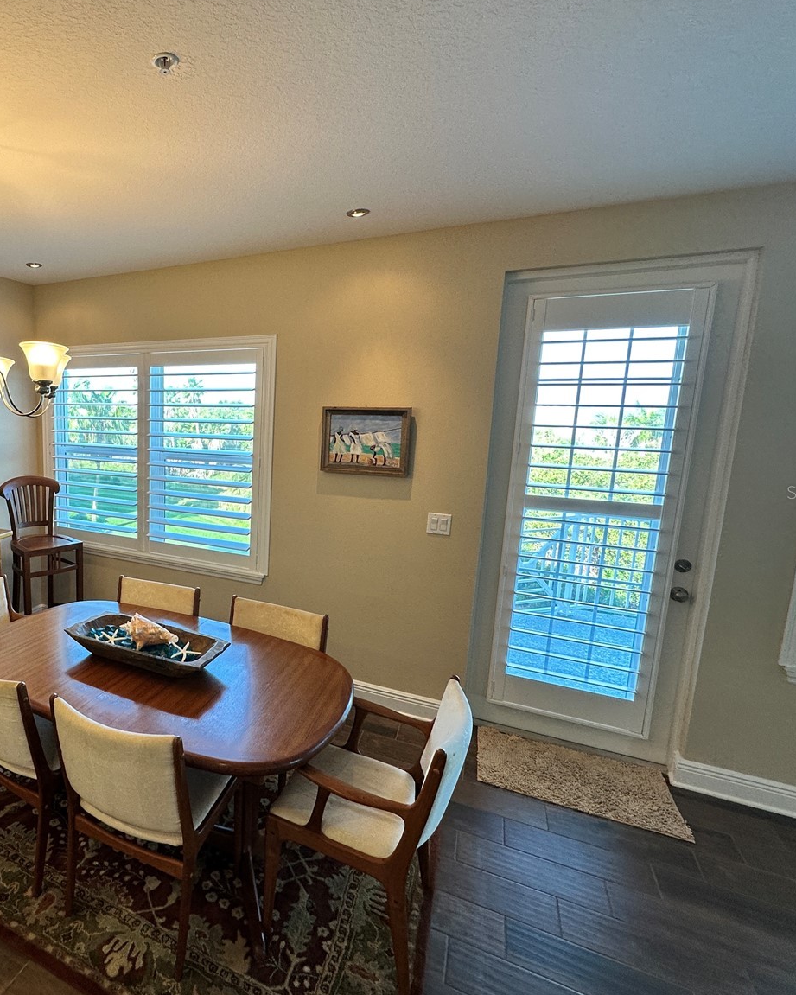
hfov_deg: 65.5
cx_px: 177
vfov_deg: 83.3
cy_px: 492
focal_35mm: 19
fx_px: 559
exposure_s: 1/120
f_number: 2.2
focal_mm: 2.22
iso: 80
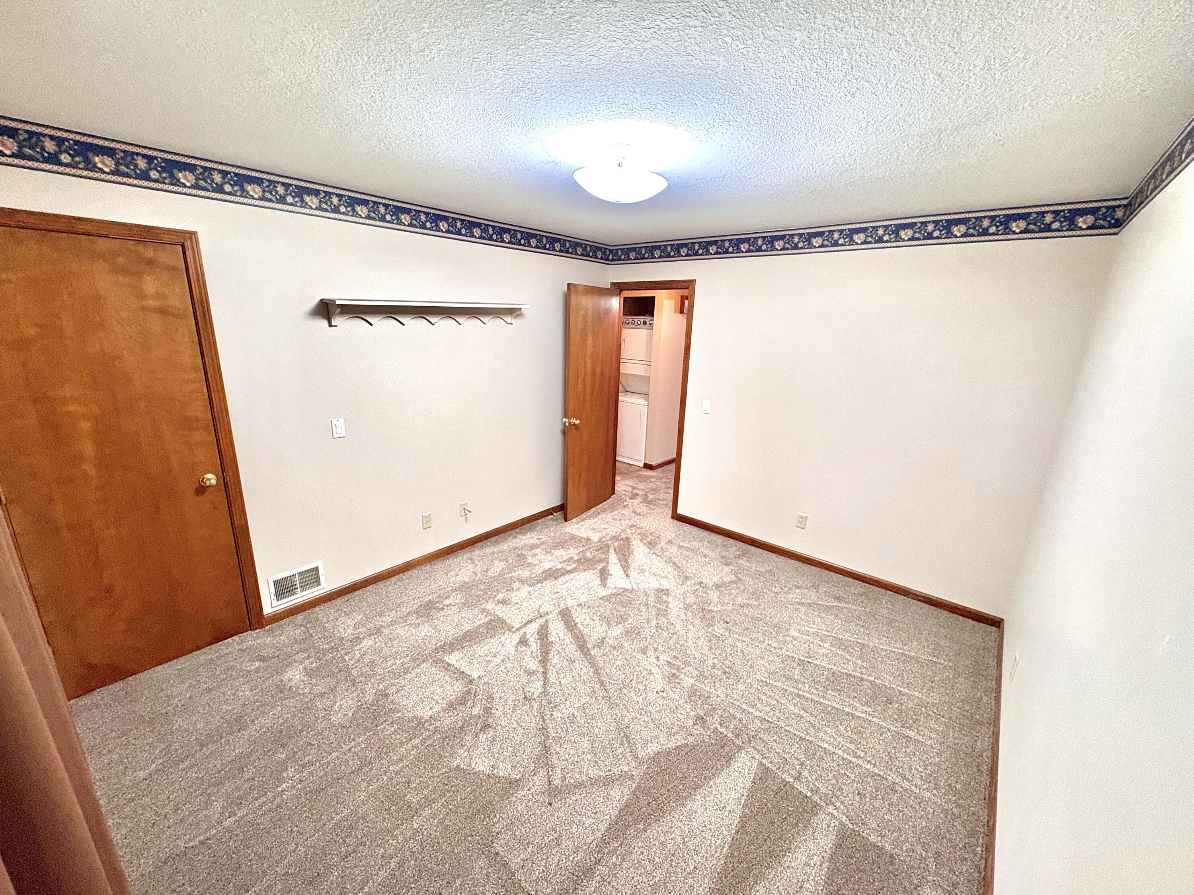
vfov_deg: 85.7
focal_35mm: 14
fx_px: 483
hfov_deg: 102.1
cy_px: 448
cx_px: 597
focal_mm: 2.22
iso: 500
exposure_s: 1/60
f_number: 2.2
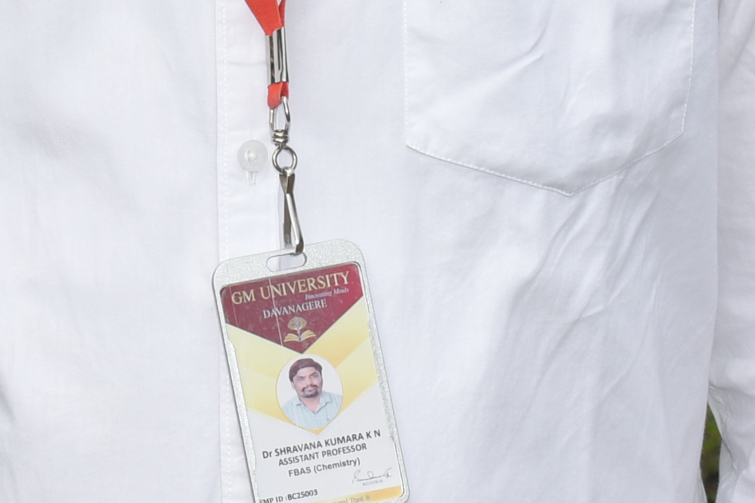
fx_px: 4990
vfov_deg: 5.7
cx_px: -165
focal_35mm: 238
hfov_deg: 8.6
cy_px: -319
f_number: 6.3
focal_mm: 34
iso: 100
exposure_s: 1/250
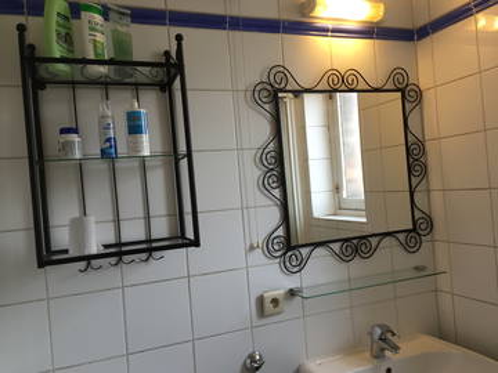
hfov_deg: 61.7
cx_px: 249
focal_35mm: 29
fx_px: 417
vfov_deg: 48.2
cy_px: 186
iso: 100
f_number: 2.2
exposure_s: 1/33
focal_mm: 4.15
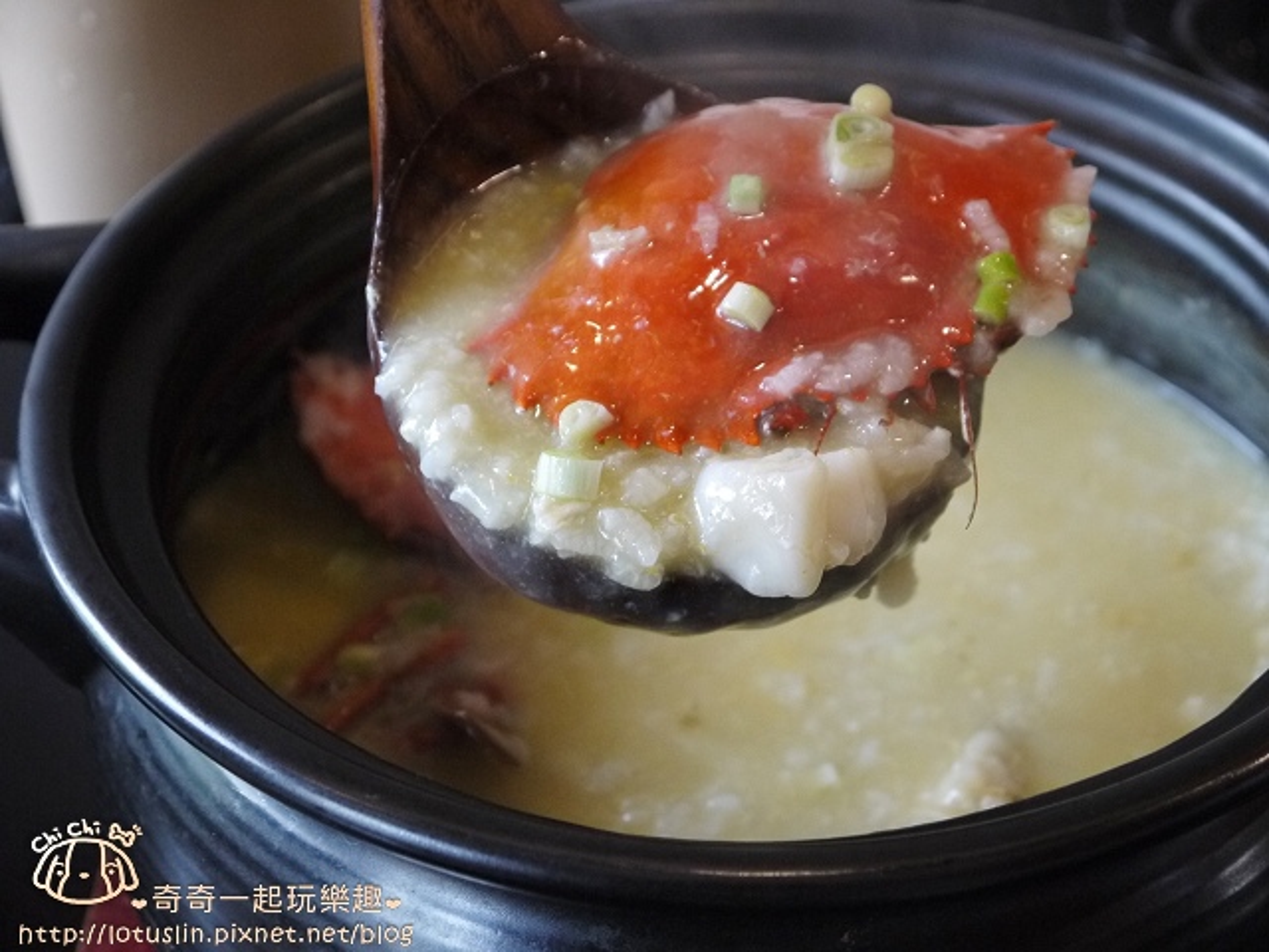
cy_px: 476
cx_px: 634
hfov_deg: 28.6
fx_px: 2493
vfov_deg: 21.6
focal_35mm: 68
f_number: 5.2
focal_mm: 34
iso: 800
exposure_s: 1/80
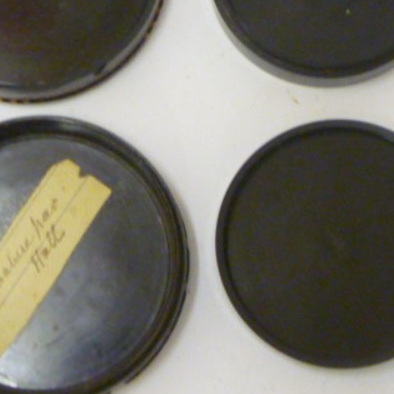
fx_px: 1481
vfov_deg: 15.1
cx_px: 164
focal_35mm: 115
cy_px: 109
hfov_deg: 15.1
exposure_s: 1/30
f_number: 3.5
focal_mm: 5.8
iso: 320
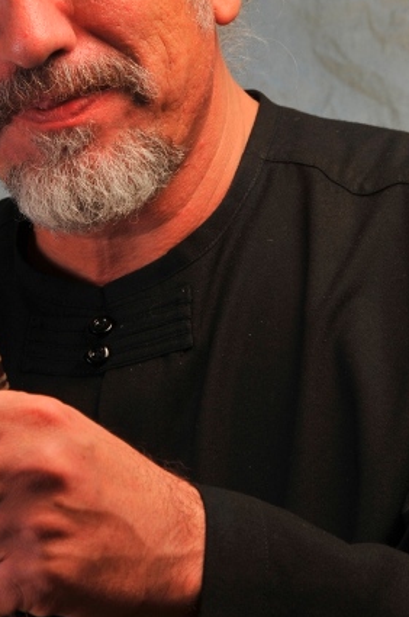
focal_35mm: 253
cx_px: 112
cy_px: 212
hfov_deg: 5.4
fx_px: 4325
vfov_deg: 8.1
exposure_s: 1/125
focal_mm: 112
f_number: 11
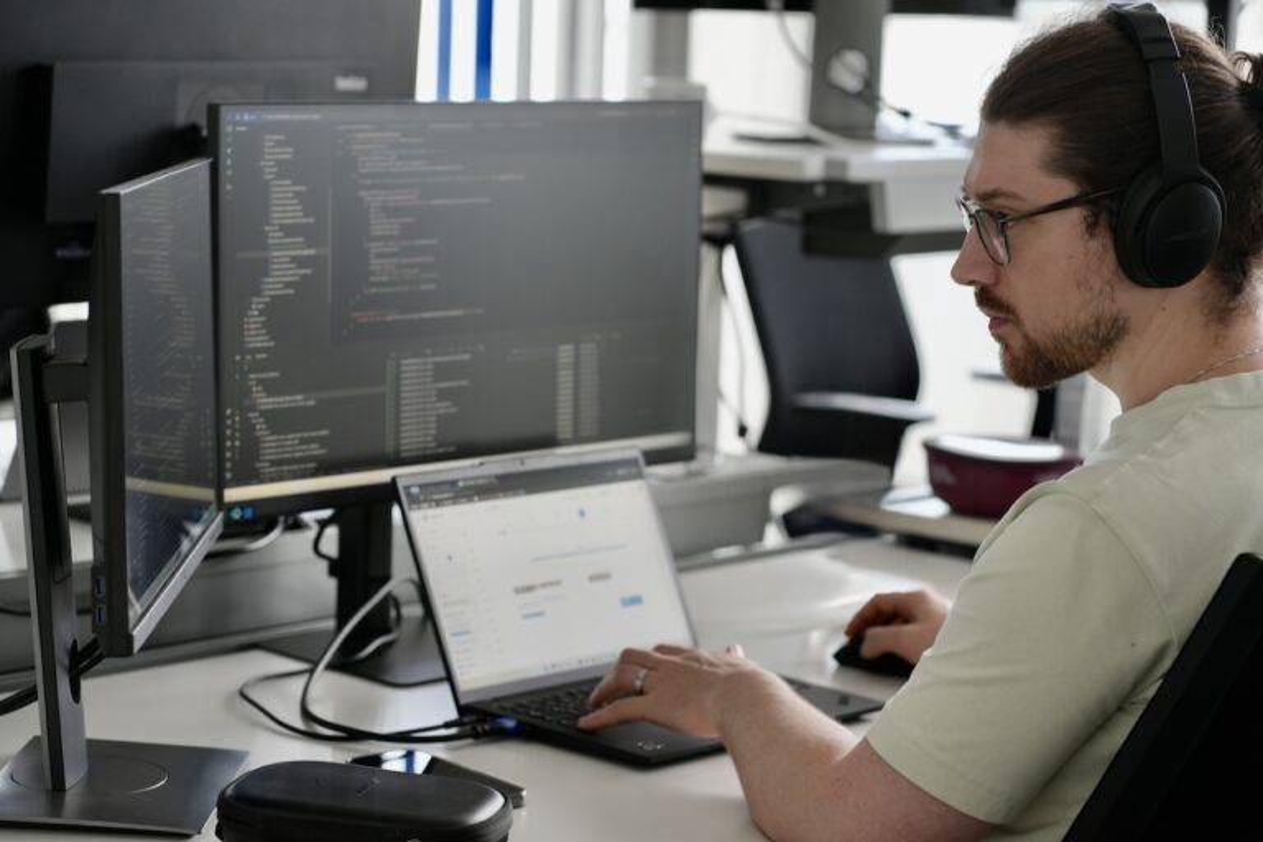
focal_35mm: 85
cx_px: 632
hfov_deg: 23.9
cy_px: 421
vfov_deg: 16.1
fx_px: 2982
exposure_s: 1/160
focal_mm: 85
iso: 640
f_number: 4
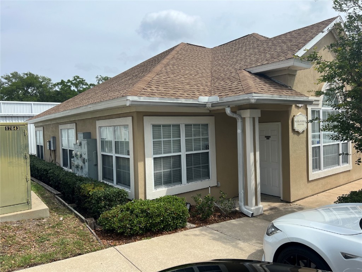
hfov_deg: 67.3
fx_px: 272
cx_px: 181
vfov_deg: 53.1
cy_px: 136
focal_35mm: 26
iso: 50
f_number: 1.5
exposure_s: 1/5076
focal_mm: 5.7
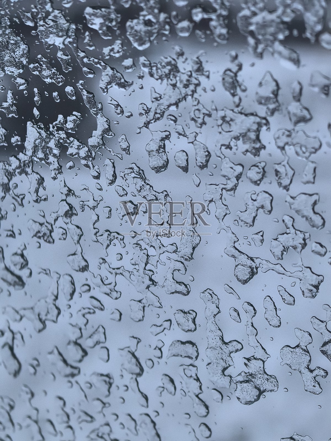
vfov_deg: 20.7
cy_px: 220
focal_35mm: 95
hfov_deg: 15.6
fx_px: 1211
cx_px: 166
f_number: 2.1
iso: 1000
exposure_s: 1/234
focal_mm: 15
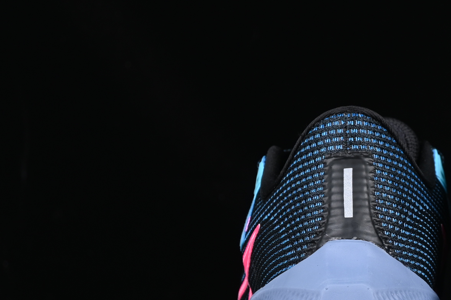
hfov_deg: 11.5
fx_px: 2217
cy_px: 161
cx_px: 465
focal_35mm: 177
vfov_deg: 7.8
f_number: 6.3
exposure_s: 1/60
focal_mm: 50
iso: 160
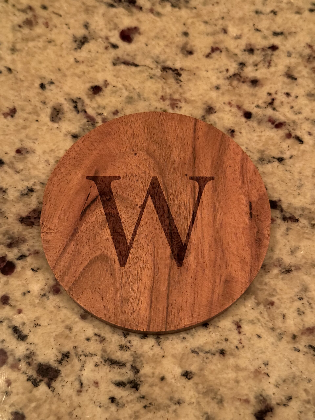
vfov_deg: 39.7
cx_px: 158
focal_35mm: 48
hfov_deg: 30.3
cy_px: 210
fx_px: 582
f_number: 1.78
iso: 640
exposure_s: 1/30
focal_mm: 6.86
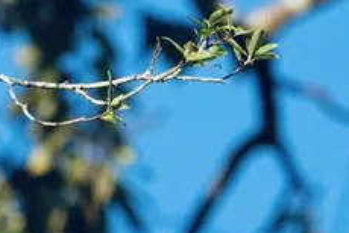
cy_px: 335
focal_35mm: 1694
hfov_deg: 1.2
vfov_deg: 0.8
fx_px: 16443
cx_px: -135
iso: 100
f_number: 4
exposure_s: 1/400
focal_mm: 143.15
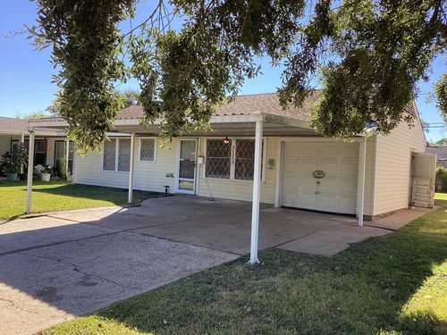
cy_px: 168
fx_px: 400
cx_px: 224
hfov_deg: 58.4
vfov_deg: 45.4
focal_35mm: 31
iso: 25
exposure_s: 1/251
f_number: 2.4
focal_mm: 3.3
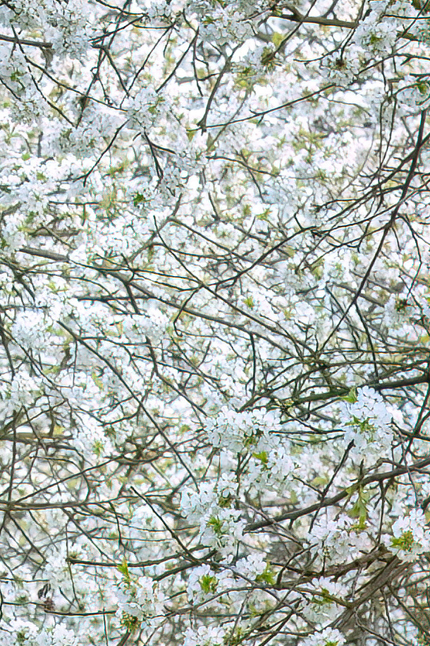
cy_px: 629
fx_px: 16446
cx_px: 239
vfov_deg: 2.2
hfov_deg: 1.5
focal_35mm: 918
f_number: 8
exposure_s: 1/40
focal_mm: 102
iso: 200
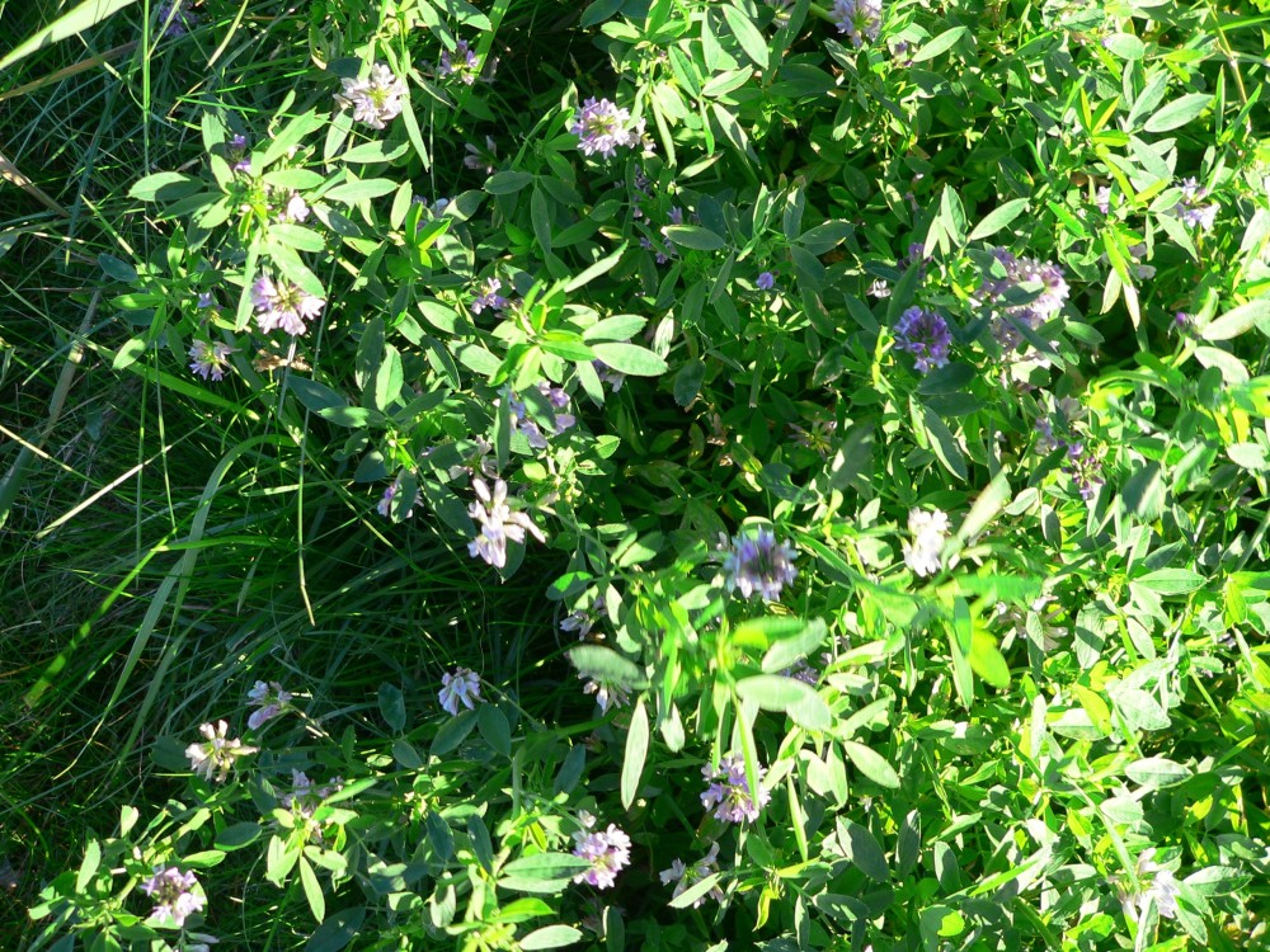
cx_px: 635
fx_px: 1321
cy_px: 476
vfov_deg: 39.7
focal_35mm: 36
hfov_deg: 51.4
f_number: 2.8
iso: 80
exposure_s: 1/100
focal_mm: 6
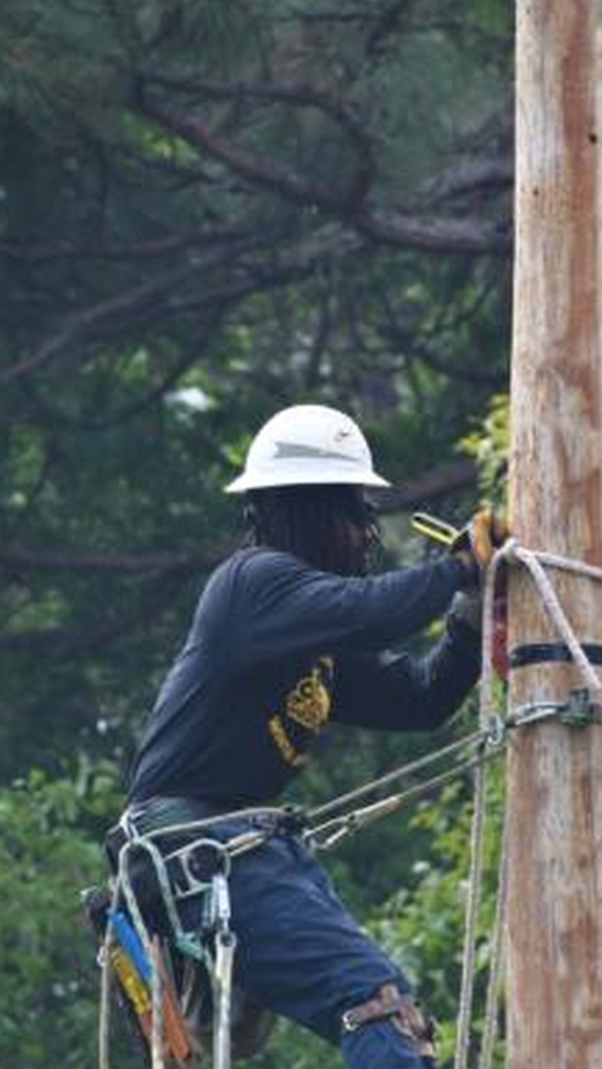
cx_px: 448
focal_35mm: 612
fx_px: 17341
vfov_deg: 3.5
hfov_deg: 2.0
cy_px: 686
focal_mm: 300
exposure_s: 1/640
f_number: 10
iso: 800
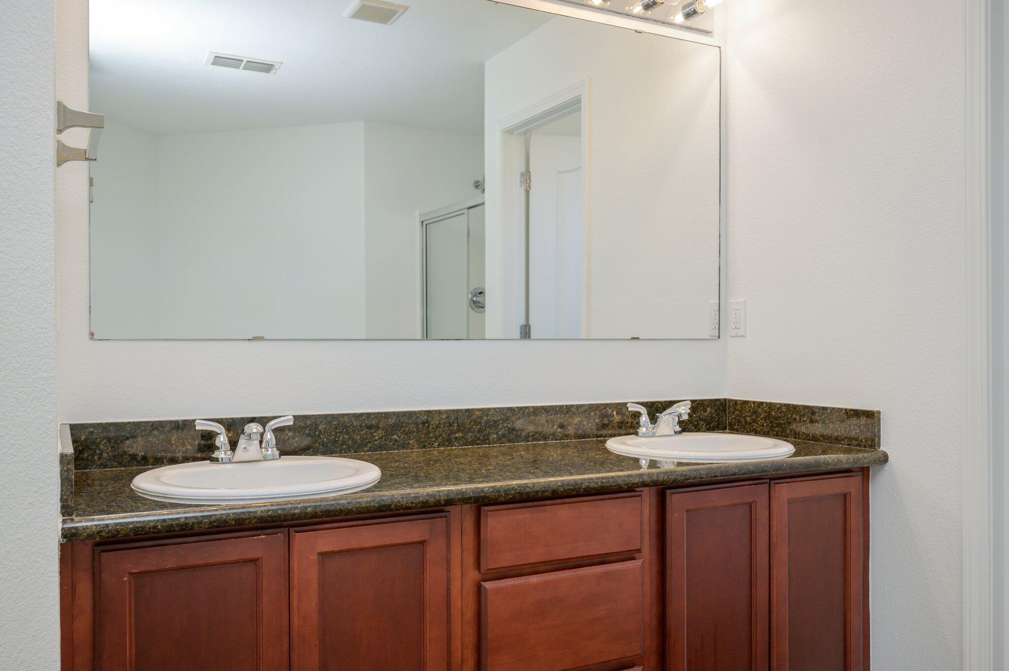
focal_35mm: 28
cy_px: 336
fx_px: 784
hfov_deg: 65.5
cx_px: 504
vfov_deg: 46.3
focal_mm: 28
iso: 320
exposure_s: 1/60
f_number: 9
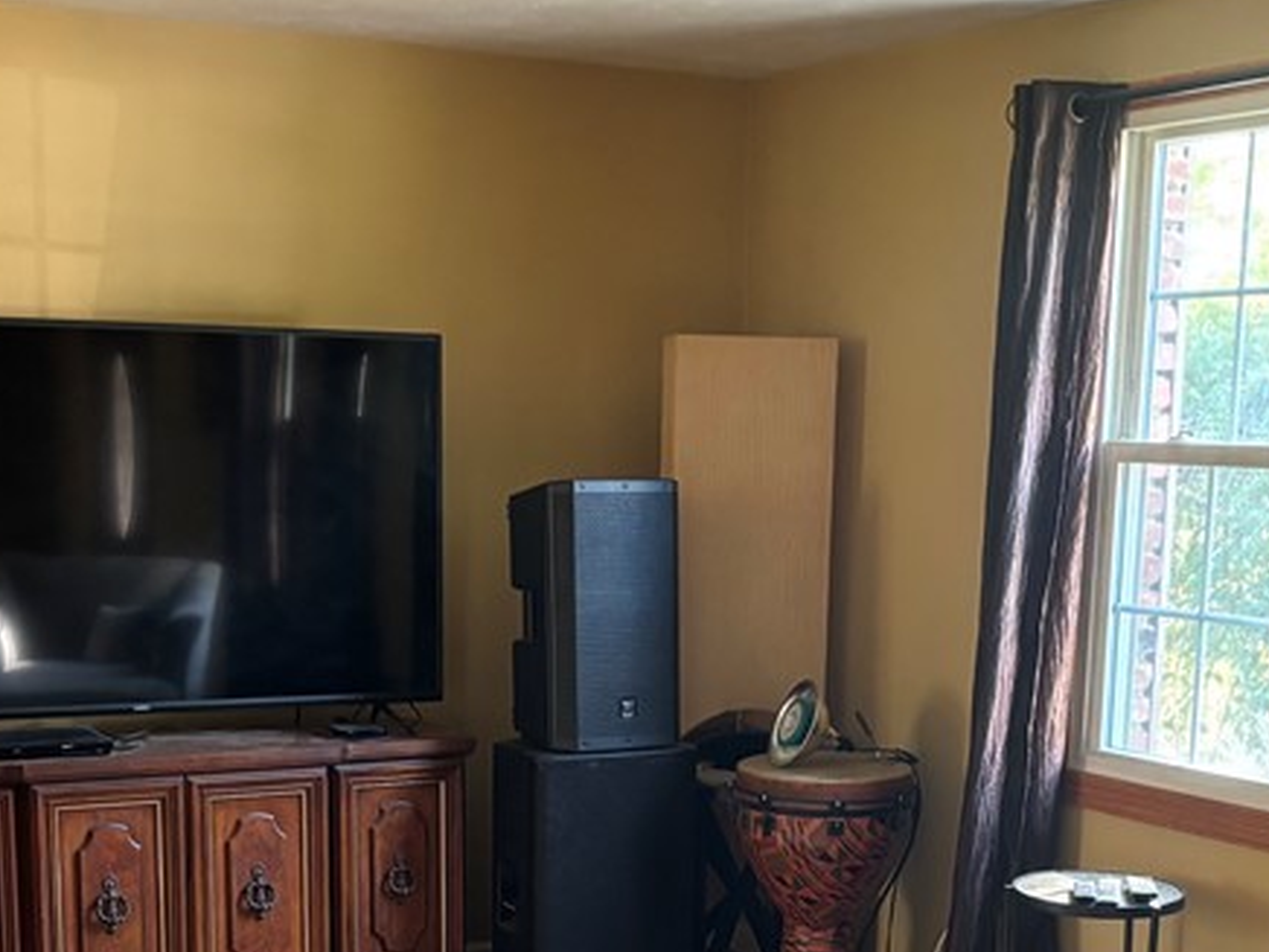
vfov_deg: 23.4
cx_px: 608
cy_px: 859
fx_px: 2236
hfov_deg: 31.7
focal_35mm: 61
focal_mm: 5.96
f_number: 1.6
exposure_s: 1/40
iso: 400
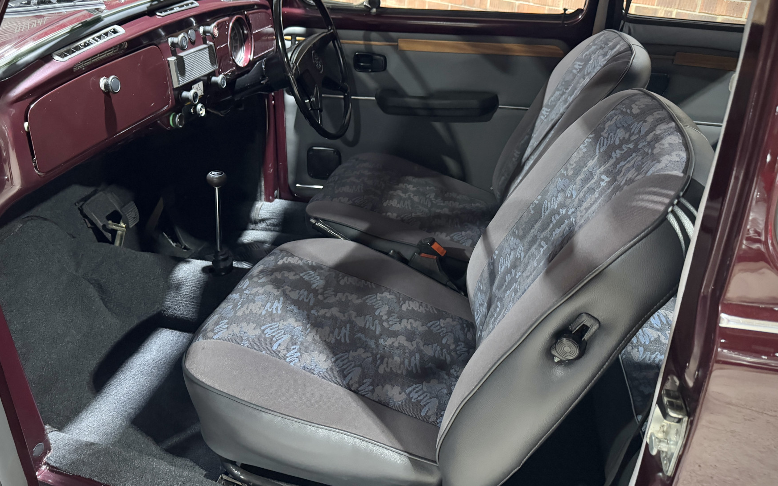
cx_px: 356
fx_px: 594
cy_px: 210
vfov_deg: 44.4
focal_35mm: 28
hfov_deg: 66.4
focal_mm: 6.76
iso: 800
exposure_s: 1/25
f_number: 1.78
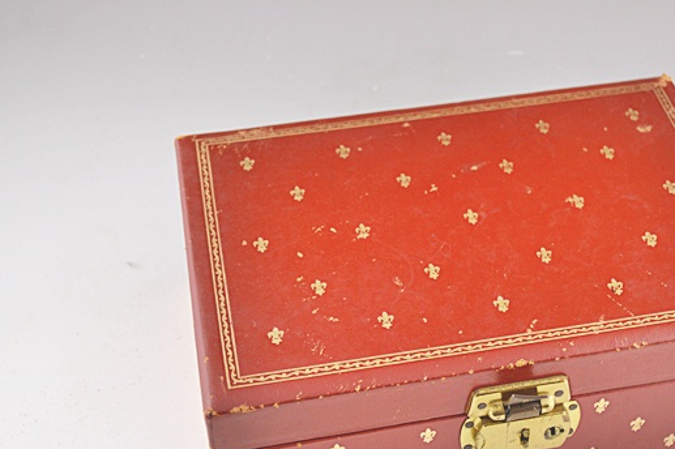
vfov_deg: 19.7
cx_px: 435
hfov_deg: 29.1
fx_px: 1293
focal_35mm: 69
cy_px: 284
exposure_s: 1/40
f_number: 5
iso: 400
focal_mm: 34
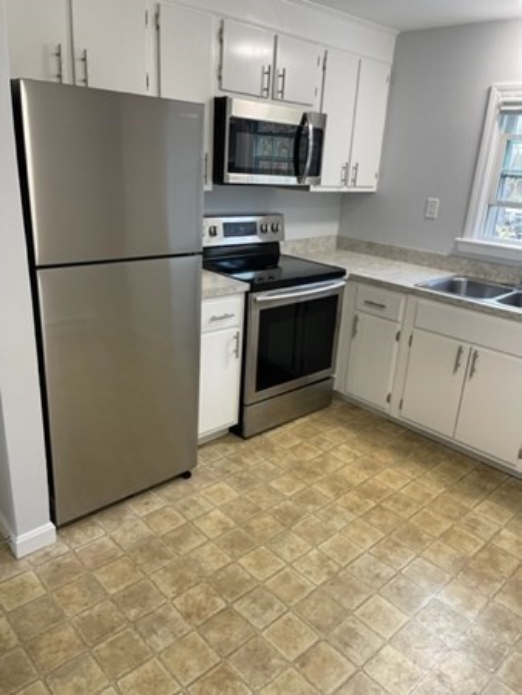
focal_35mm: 26
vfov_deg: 67.3
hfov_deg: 53.1
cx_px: 261
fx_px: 522
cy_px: 348
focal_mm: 5.1
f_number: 1.6
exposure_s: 1/60
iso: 64
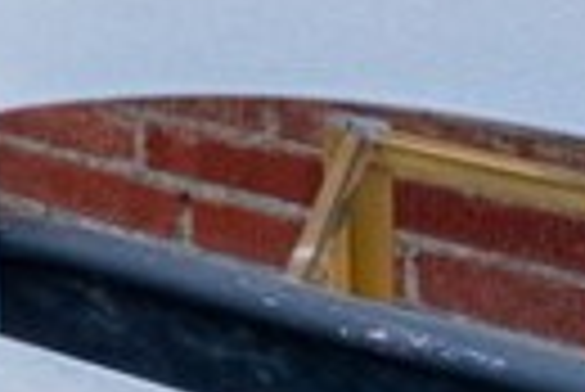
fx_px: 1789
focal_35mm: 110
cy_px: -642
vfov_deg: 10.3
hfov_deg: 10.5
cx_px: -1292
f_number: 11
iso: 800
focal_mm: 14
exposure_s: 1/4000
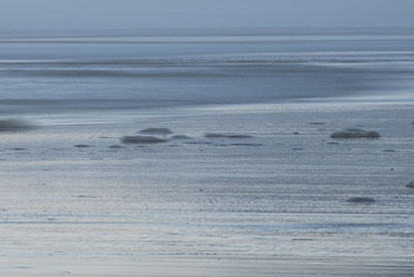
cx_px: -14
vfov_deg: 1.9
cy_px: 69
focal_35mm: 736
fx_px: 8473
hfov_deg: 2.8
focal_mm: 300
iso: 100
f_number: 38
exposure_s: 3
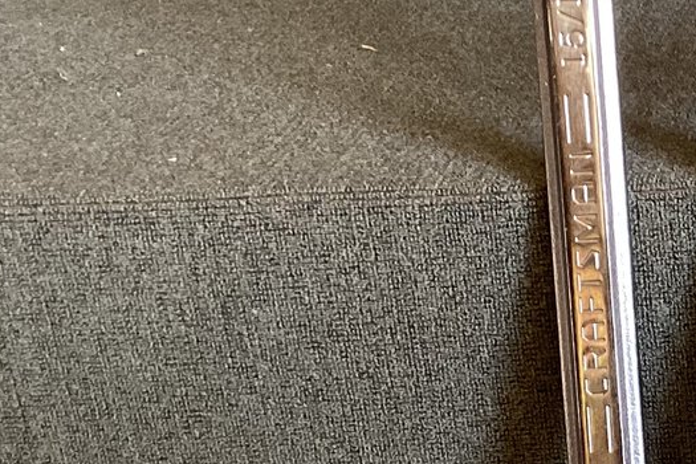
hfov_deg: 20.0
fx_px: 1798
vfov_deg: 14.7
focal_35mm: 93
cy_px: 296
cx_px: 925
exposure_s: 1/50
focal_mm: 3.3
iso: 64
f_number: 2.4
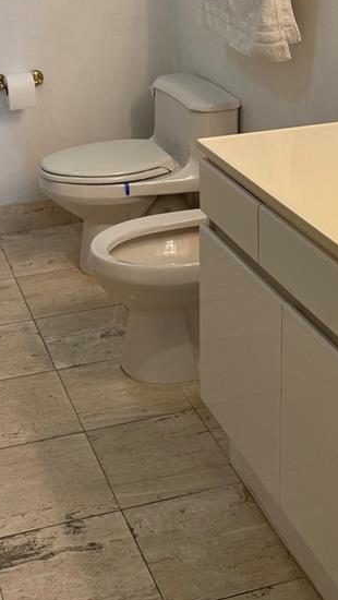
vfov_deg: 33.4
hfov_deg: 21.0
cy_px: -4
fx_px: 907
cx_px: 107
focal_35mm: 57
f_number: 1.78
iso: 64
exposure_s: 1/159
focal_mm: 6.76
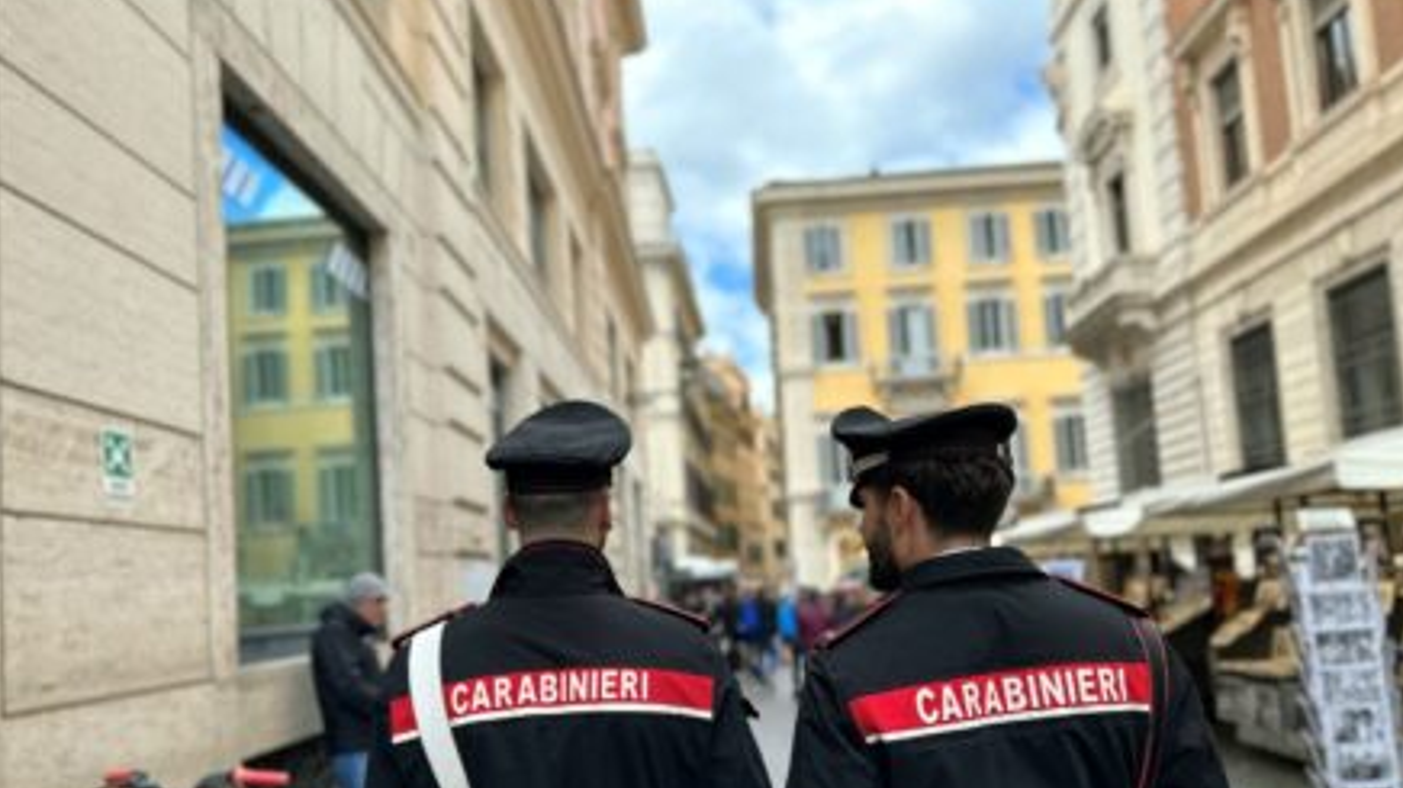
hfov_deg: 69.9
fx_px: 1004
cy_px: 499
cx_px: 714
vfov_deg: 42.5
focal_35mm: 27
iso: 80
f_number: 1.78
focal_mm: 6.86
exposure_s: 1/745
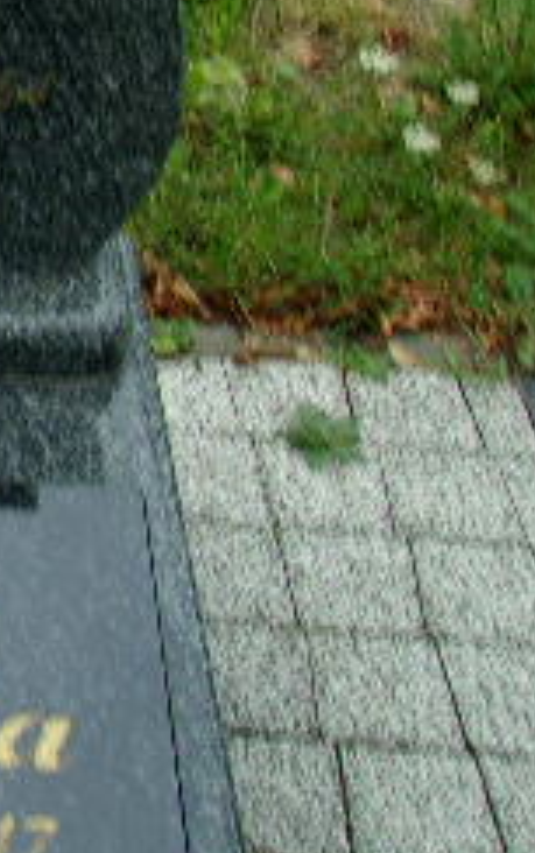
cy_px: 168
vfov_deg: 26.9
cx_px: -500
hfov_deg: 14.7
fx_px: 1746
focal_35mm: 75
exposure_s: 1/40
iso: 80
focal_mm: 4.9
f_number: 10.4
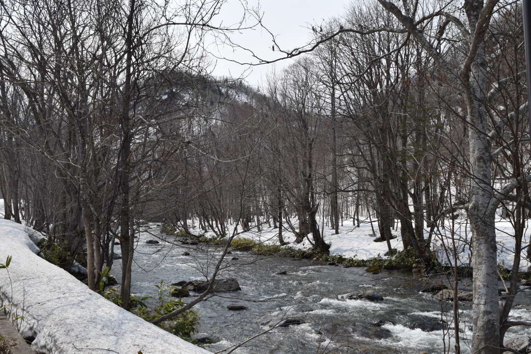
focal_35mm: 39
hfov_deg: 49.6
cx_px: 266
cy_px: 177
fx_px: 575
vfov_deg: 34.2
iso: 200
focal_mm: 26
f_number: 11
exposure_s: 1/500
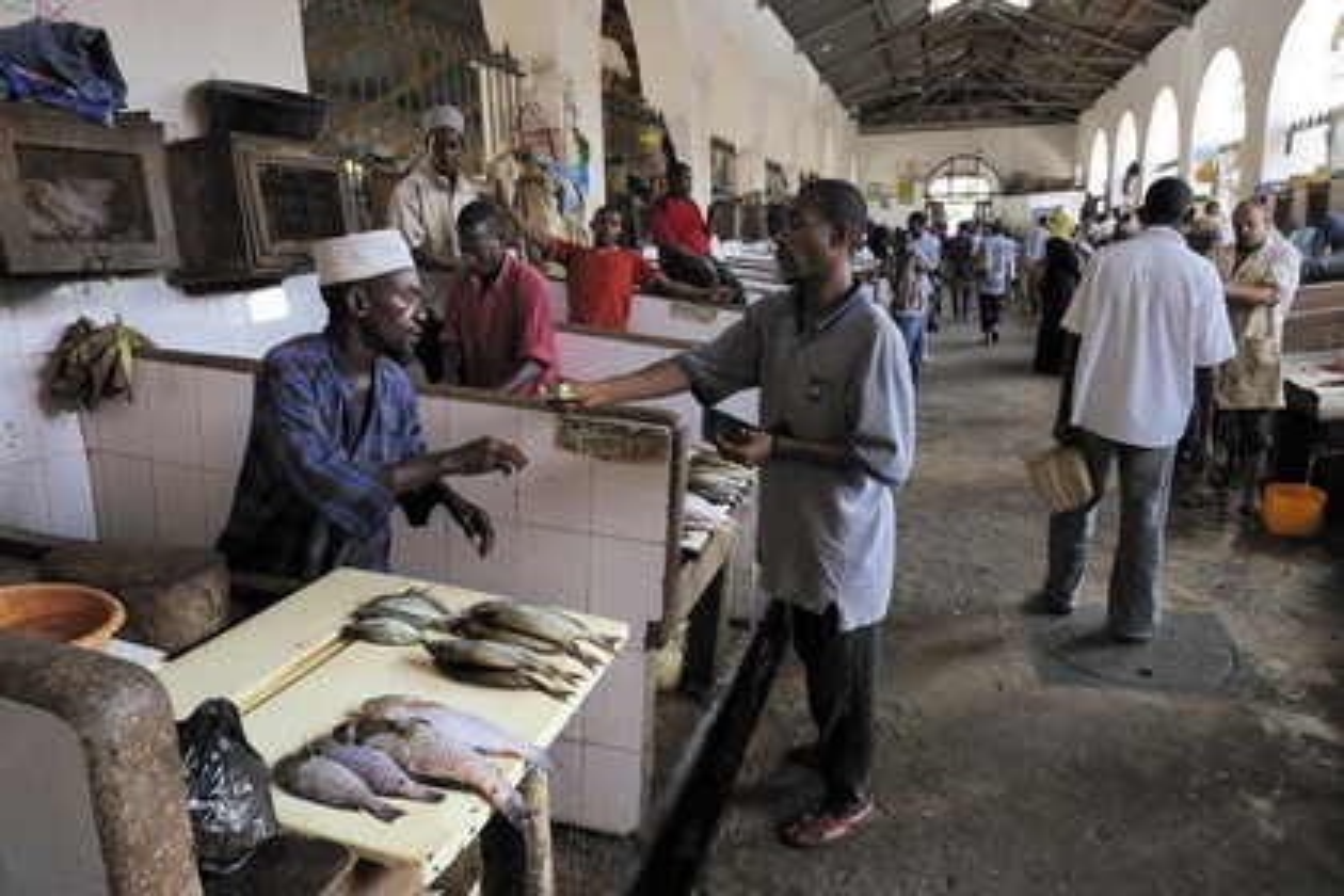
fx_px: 896
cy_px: 448
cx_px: 672
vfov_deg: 53.1
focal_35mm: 24
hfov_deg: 73.7
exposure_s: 1/100
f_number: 8
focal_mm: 24
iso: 800
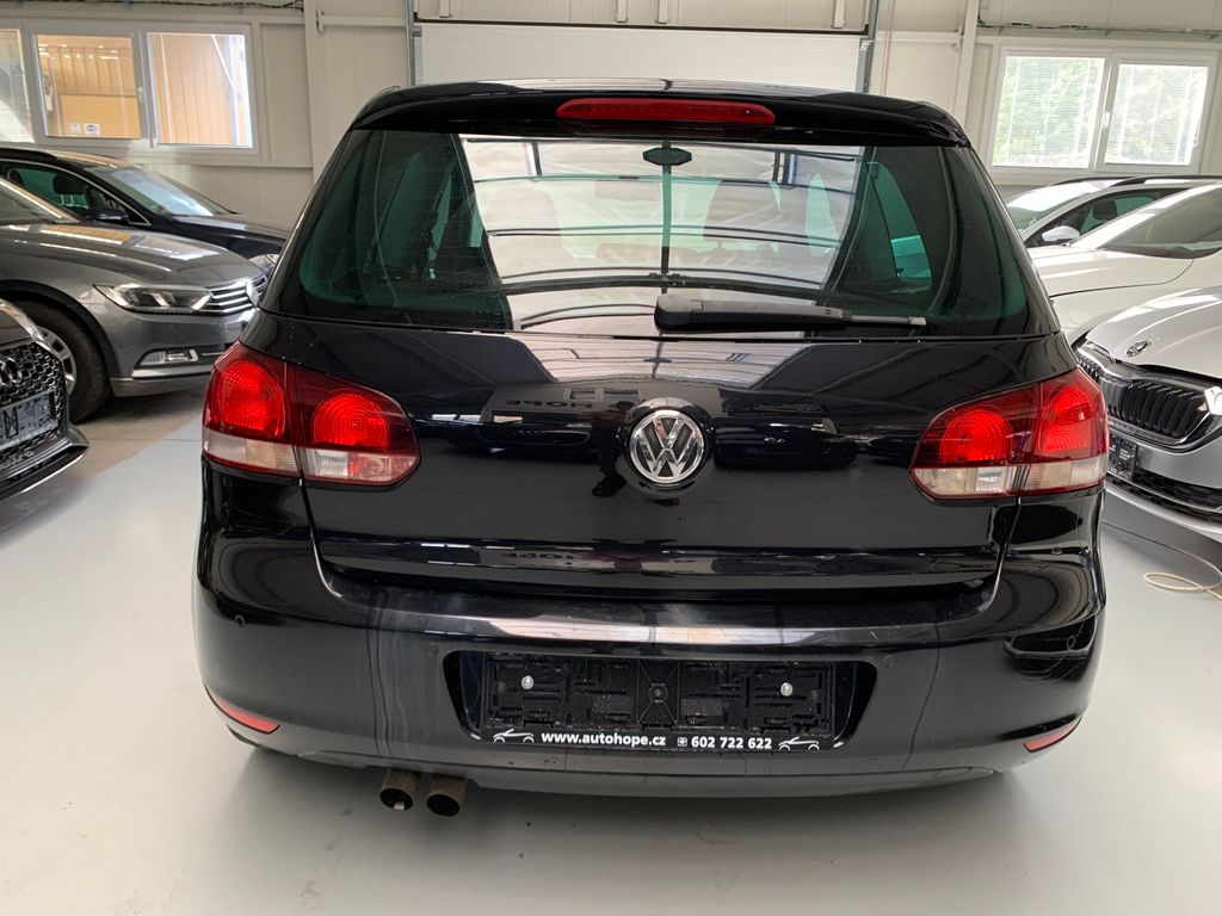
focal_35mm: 26
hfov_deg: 67.3
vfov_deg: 53.1
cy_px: 458
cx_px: 611
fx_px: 918
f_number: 1.8
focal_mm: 4.25
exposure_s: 1/60
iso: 125
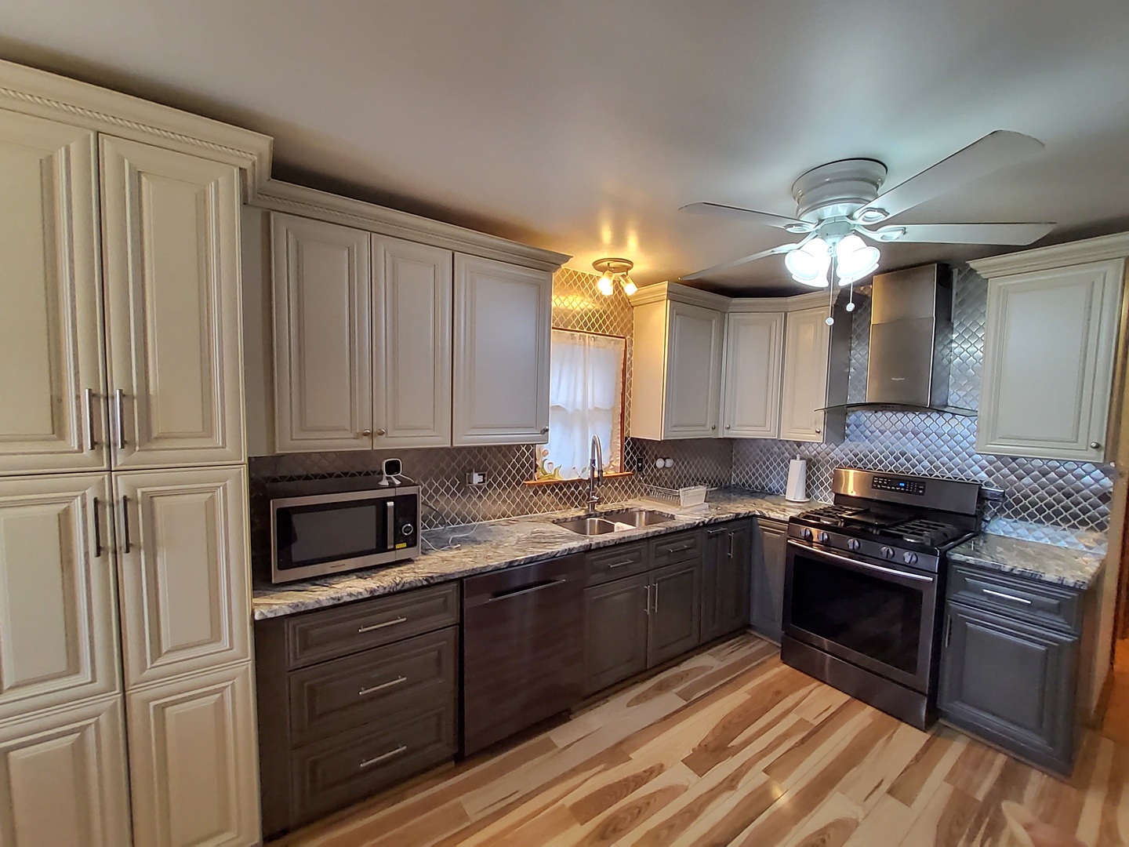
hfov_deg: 106.2
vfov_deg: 89.9
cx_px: 564
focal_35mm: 13
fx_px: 424
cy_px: 424
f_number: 2.2
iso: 250
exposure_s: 1/50
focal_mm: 1.13
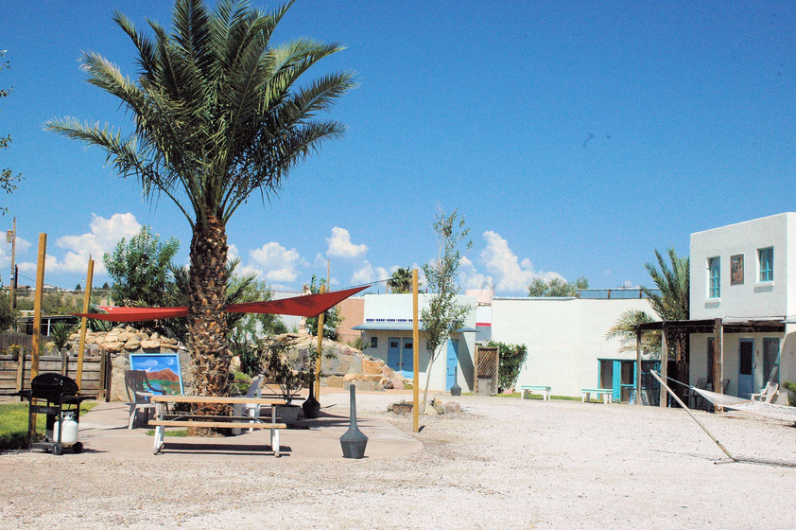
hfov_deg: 43.6
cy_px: 253
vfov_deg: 29.8
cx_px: 398
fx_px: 994
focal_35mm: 45
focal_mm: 28
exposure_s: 1/800
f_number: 14
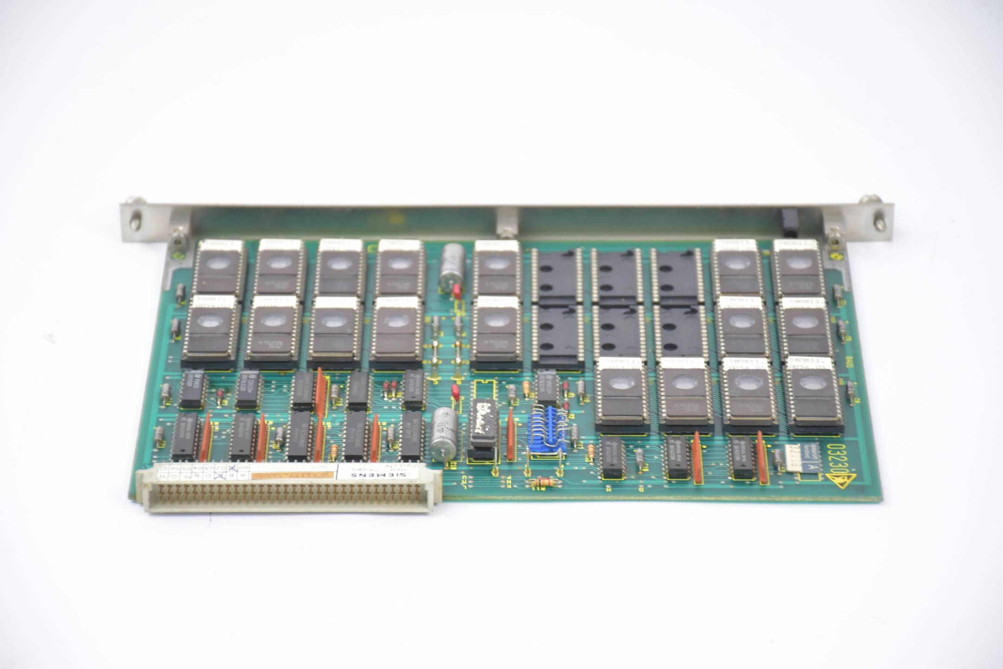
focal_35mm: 150
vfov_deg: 9.1
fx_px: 4179
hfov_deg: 13.7
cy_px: 334
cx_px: 502
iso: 1600
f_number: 5.6
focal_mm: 100
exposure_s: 1/160
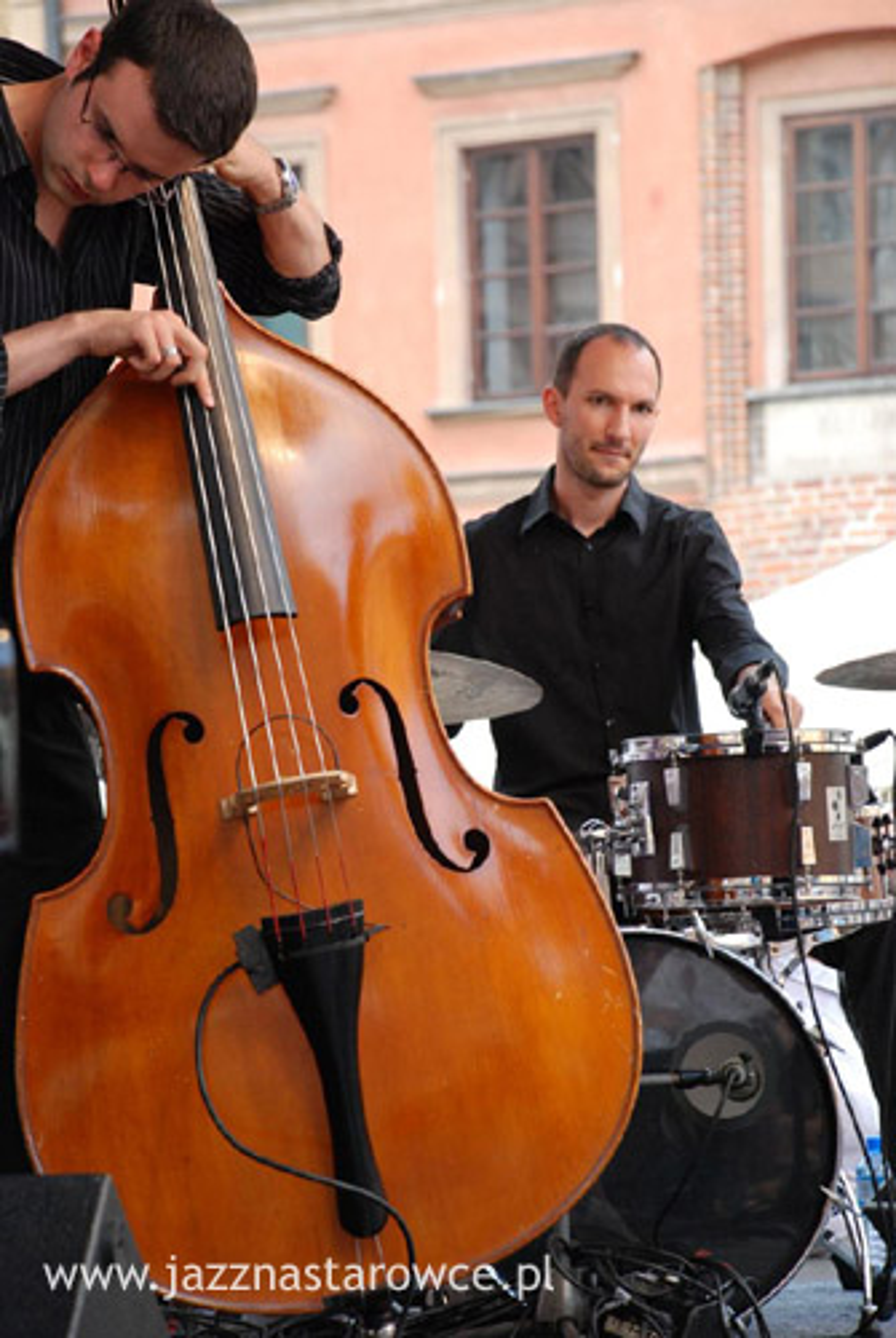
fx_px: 5580
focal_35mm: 150
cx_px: 448
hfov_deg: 9.2
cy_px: 669
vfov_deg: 13.7
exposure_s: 1/40
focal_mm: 100
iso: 800
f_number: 5.6
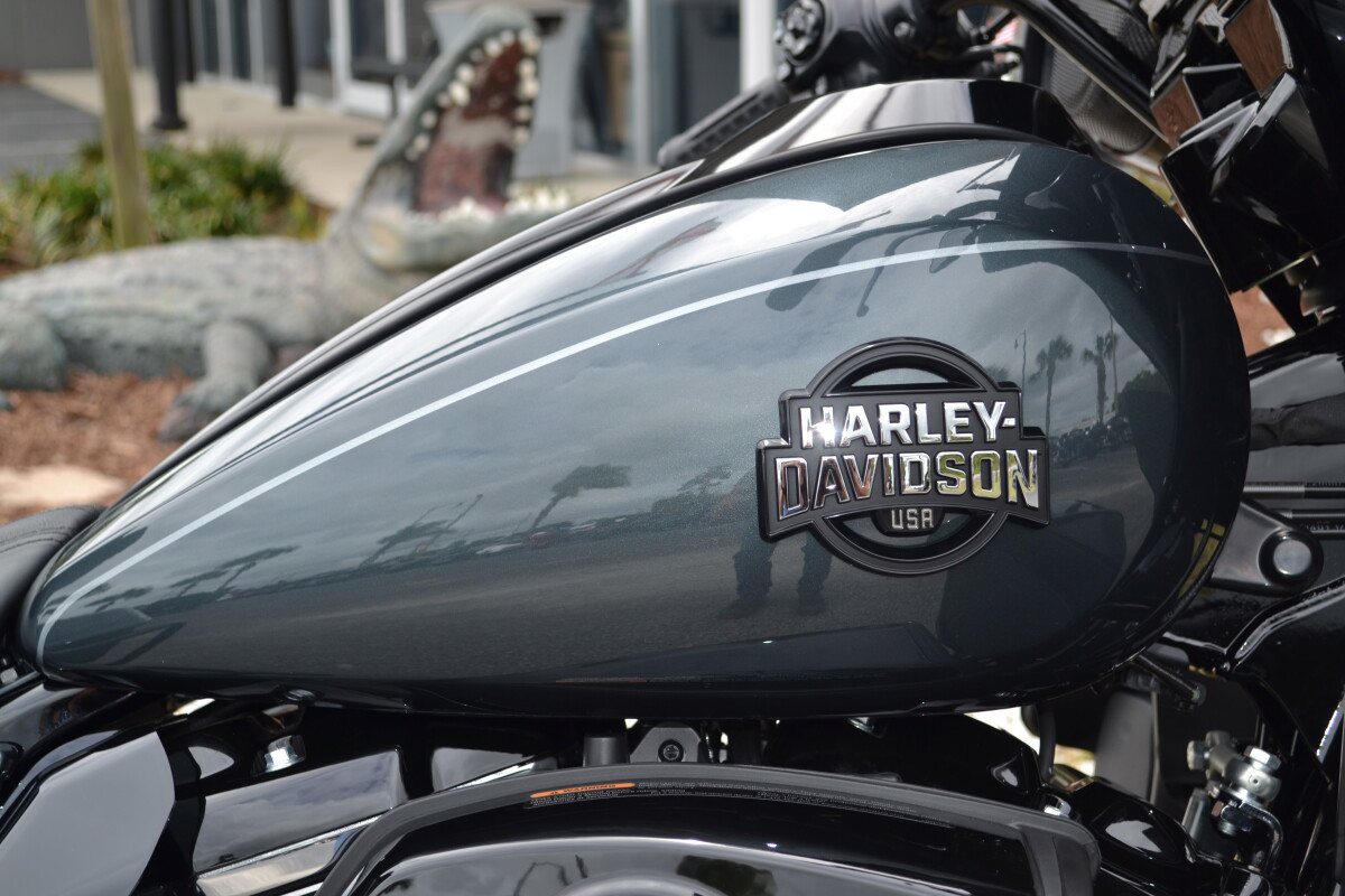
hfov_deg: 36.9
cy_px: 448
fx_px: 2017
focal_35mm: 54
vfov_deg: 25.1
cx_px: 672
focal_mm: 36
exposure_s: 1/200
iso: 100
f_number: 5.6
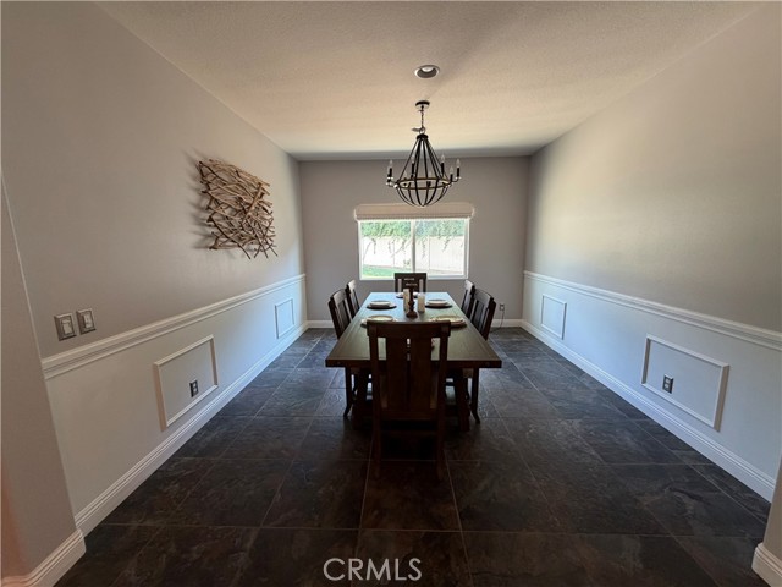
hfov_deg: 102.1
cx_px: 391
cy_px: 294
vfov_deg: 85.7
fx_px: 316
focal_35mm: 14
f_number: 2.2
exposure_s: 1/60
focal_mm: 2.22
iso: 160
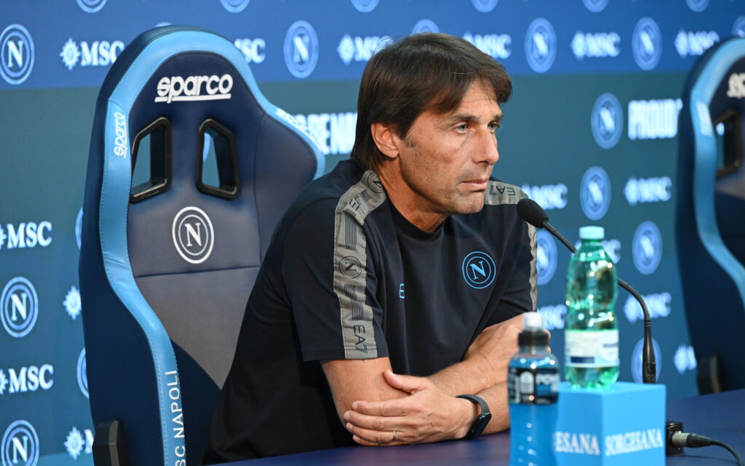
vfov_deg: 7.5
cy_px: 234
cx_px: 373
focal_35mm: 174
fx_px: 3532
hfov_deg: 12.0
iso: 3200
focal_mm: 170
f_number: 4
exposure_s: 1/200
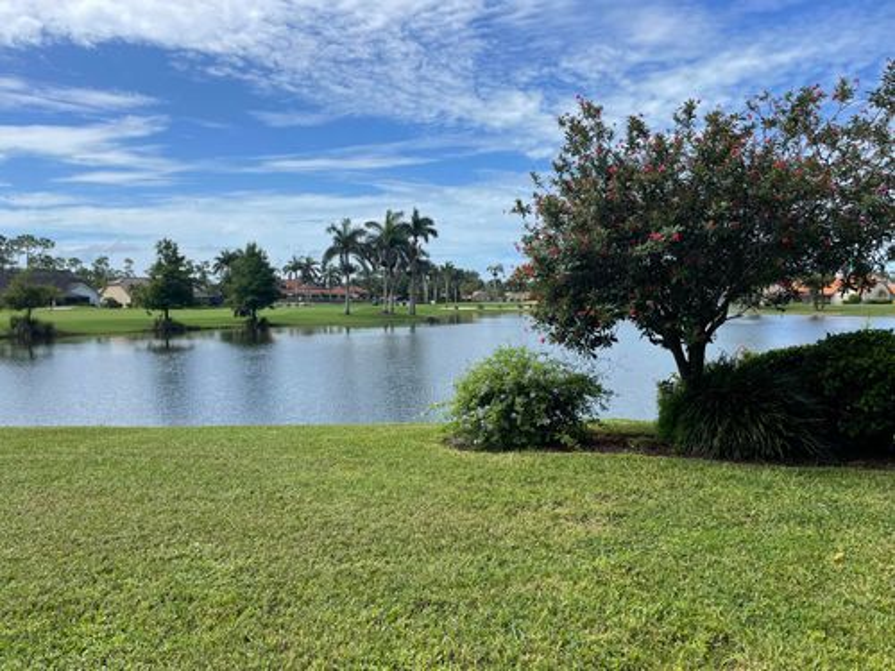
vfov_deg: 53.1
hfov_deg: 67.3
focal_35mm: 26
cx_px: 448
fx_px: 672
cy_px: 336
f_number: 1.6
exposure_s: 1/3731
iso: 32
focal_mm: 4.2
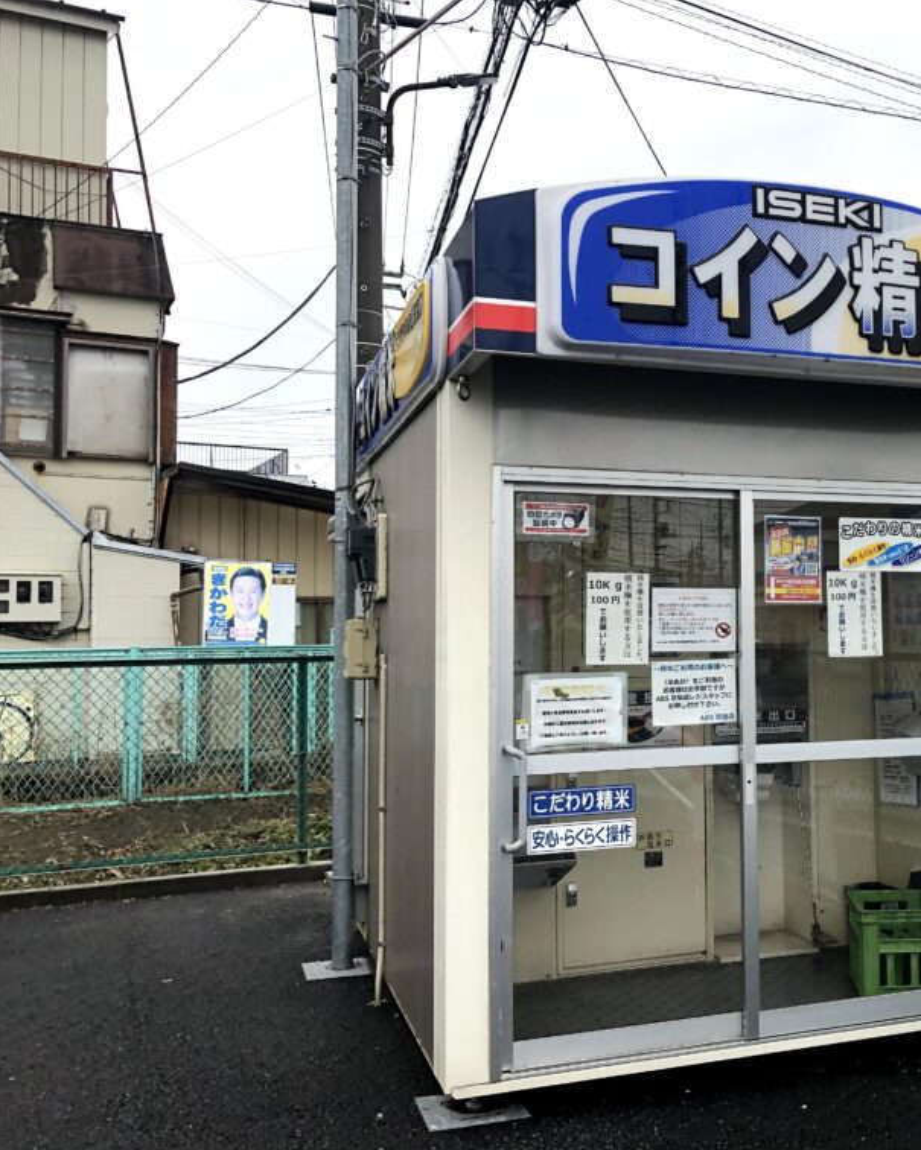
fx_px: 1260
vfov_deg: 49.1
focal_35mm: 37
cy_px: 581
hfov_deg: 38.5
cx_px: 752
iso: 20
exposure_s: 1/442
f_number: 1.8
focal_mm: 3.99
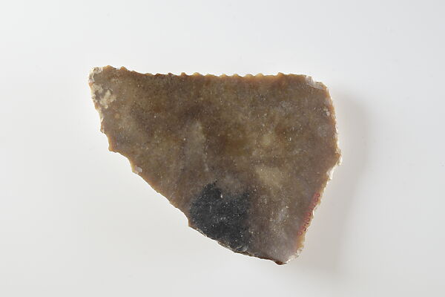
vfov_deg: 22.6
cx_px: 222
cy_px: 148
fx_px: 742
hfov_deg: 33.4
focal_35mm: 60
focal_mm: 40
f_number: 11
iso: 125
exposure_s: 1/13
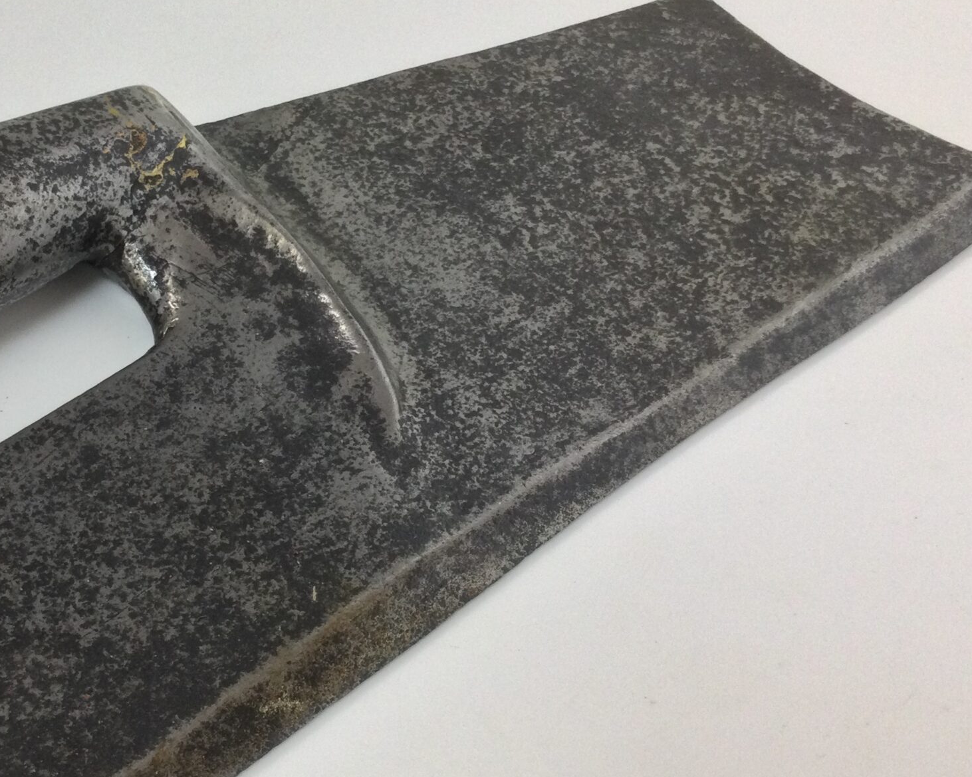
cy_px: 398
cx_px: 281
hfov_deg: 34.8
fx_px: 1524
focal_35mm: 53
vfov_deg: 28.6
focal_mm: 3.3
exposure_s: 1/33
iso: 50
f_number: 2.4
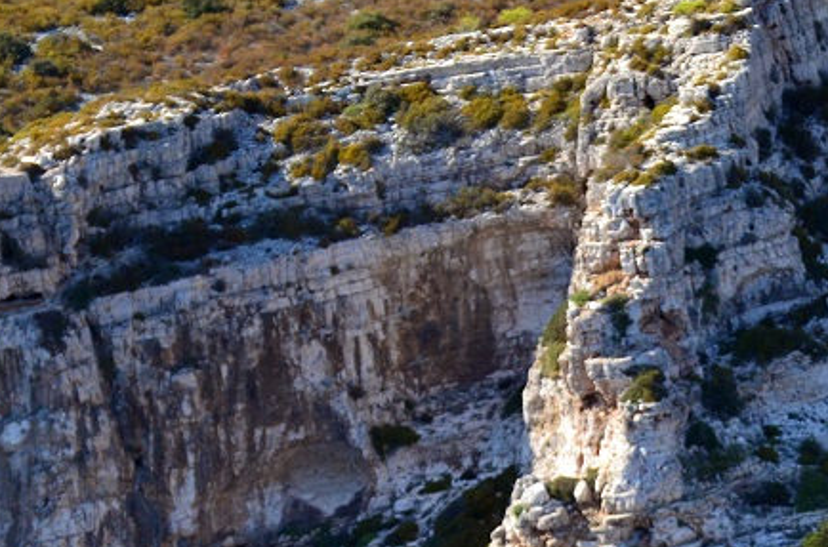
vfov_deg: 2.7
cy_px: 594
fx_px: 11474
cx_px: 850
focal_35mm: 500
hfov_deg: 4.1
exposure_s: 1/2500
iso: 640
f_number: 4.8
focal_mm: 145
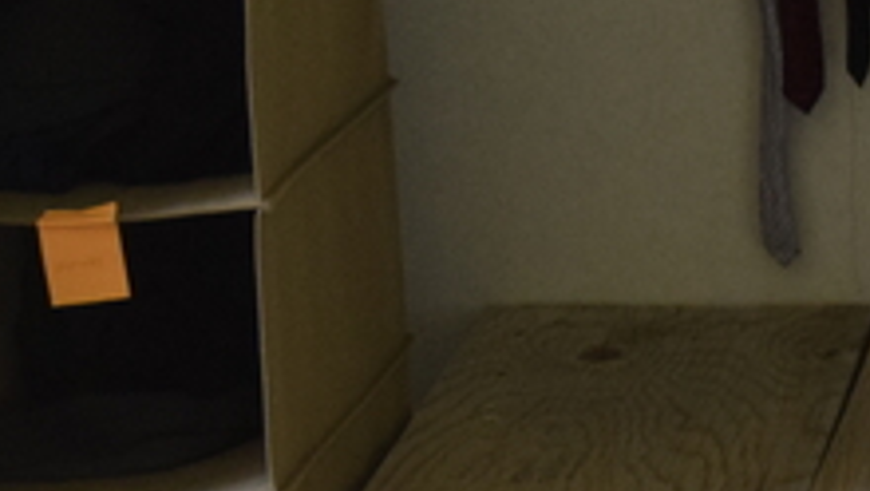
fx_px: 3162
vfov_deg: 8.9
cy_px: 362
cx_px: 902
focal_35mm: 137
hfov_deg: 15.3
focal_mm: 24
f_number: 4
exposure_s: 1/60
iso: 2500
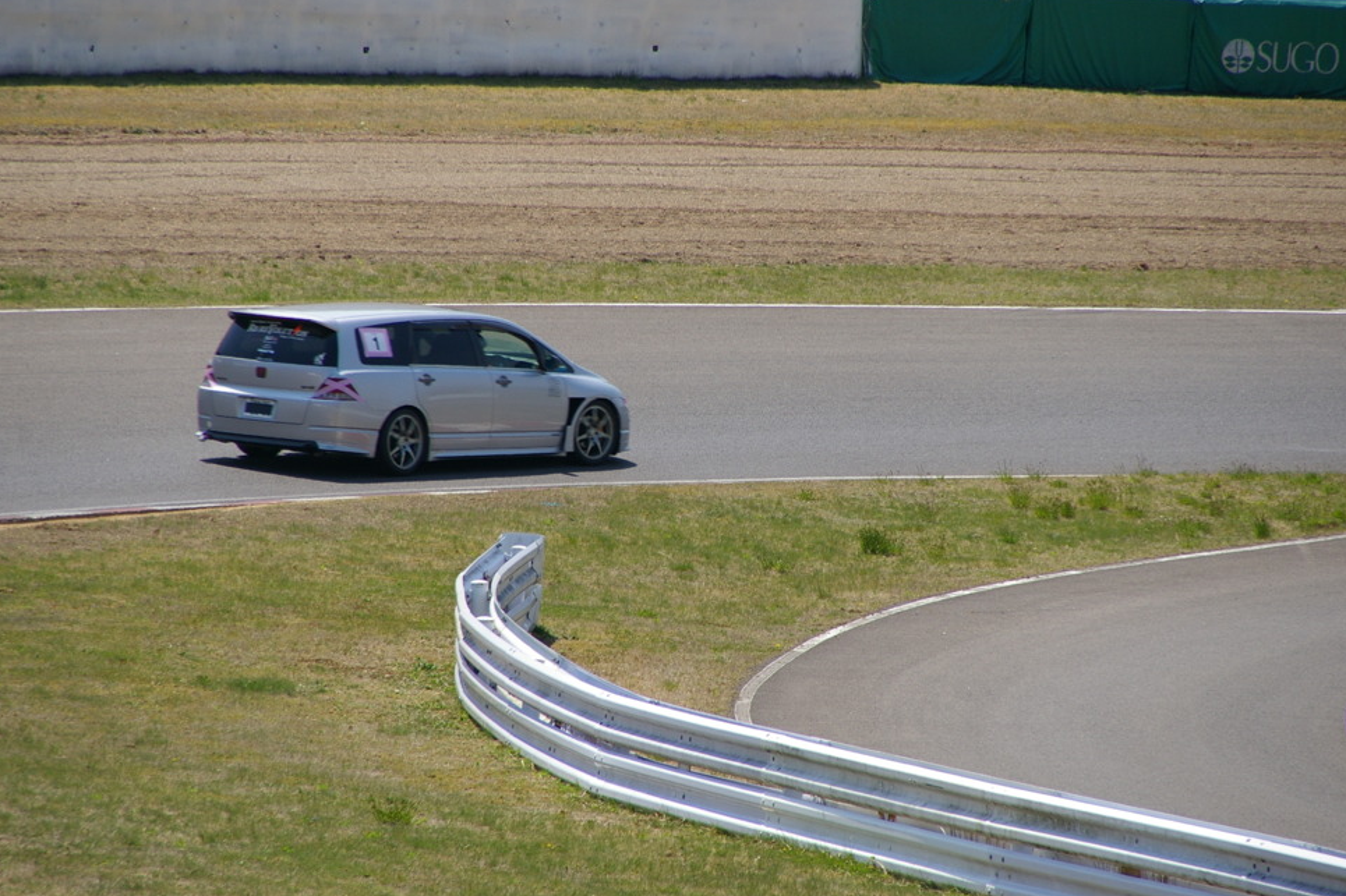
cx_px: 682
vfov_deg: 3.5
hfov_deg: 5.2
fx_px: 14877
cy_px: 447
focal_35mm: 398
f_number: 9.5
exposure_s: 1/500
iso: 200
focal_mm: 250
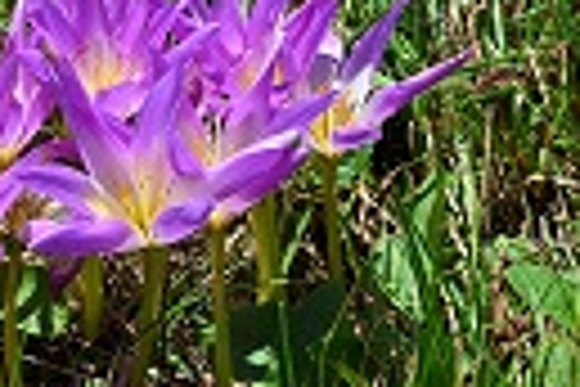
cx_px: 184
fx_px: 1047
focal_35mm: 65
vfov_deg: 17.6
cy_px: -274
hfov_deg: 30.7
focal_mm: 14
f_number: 7.1
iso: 500
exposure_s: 1/2000
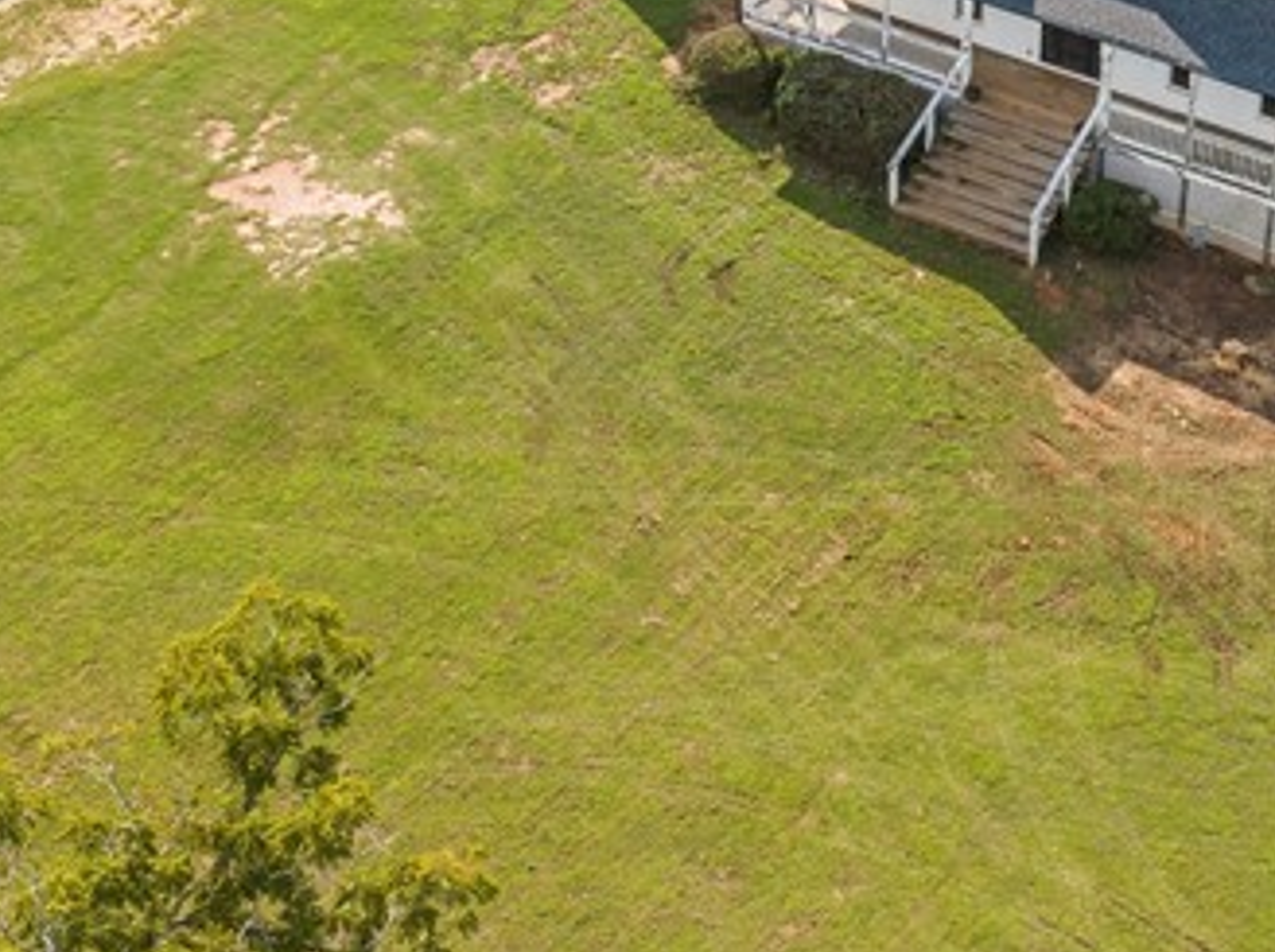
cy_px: -89
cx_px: 847
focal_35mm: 75
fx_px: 2758
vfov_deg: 18.8
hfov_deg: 25.9
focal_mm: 12.29
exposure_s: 1/400
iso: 100
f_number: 5
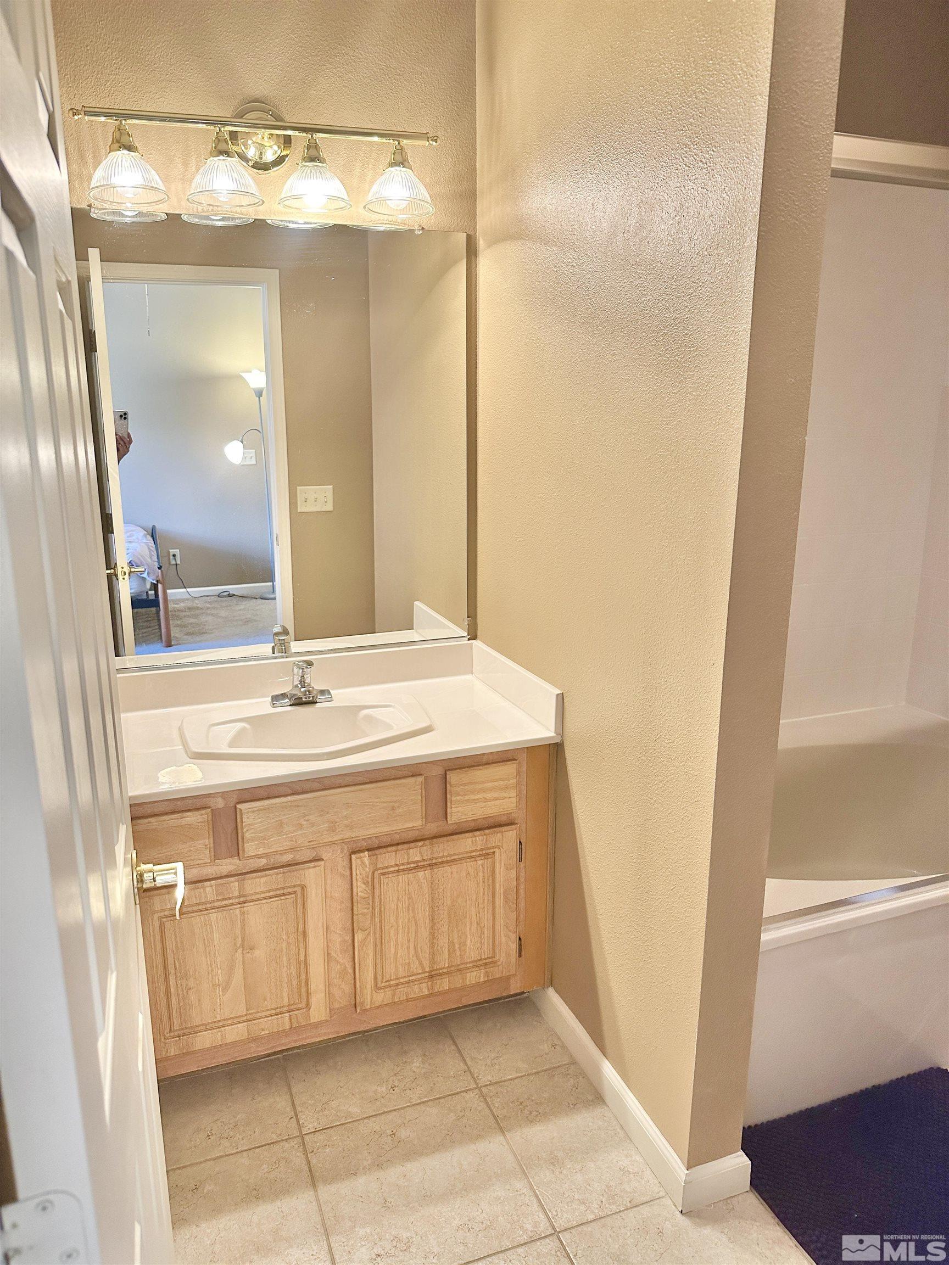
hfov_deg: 56.8
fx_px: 877
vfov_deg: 71.6
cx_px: 474
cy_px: 632
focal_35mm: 24
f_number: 1.78
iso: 160
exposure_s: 1/120
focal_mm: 6.86
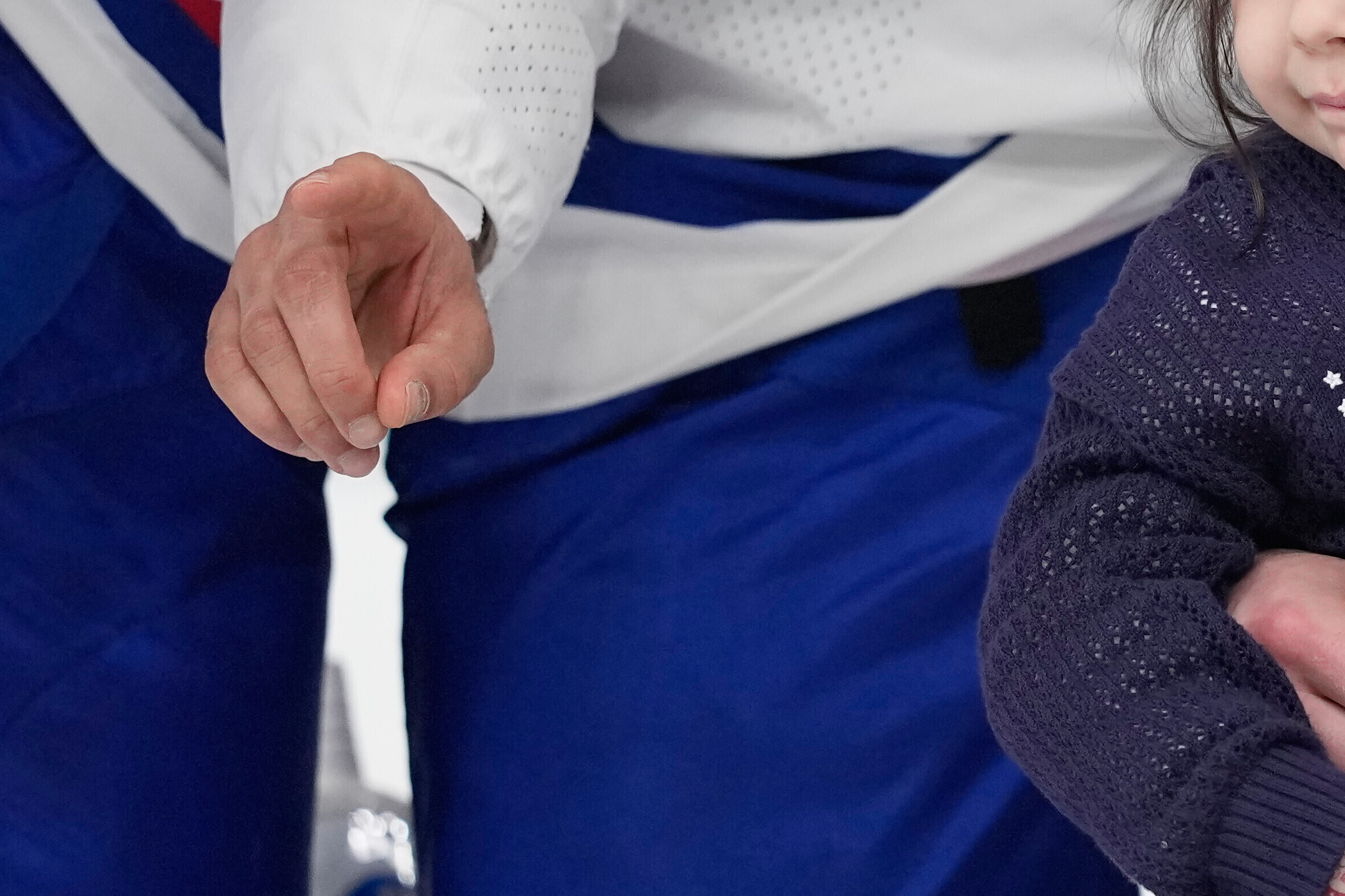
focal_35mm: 1471
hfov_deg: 1.4
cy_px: -14
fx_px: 54954
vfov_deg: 0.9
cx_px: 1725
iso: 1600
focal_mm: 400
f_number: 2.8
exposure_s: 1/2000
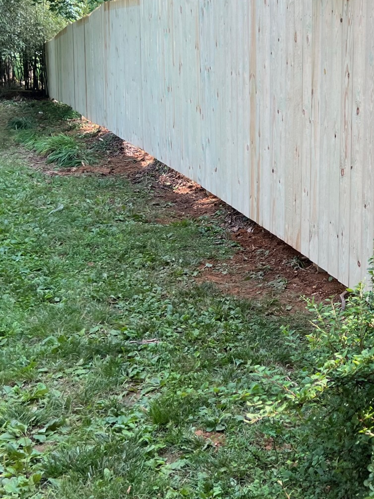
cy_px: 152
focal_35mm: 53
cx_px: 357
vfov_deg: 35.7
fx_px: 763
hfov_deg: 26.3
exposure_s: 1/431
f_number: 1.5
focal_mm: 5.7
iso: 50
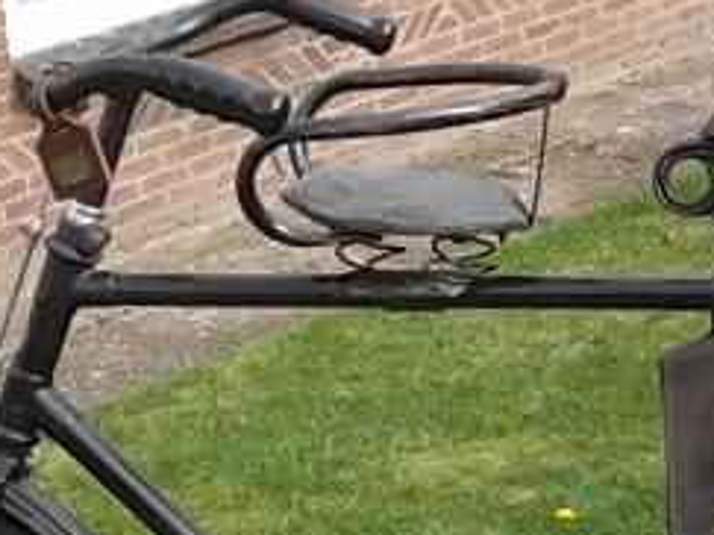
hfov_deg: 12.6
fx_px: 3216
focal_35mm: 156
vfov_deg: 9.5
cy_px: 485
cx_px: 594
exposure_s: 1/180
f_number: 4
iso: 80
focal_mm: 6.6
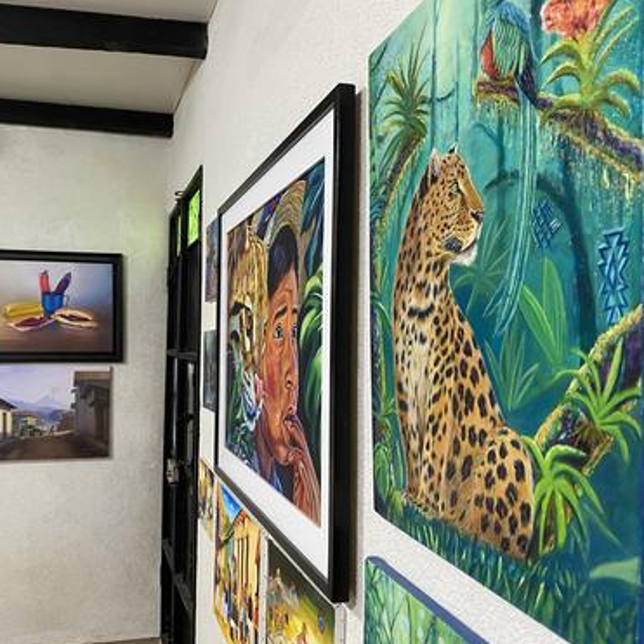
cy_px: 324
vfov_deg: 52.5
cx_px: 250
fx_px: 652
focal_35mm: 31
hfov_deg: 52.1
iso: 160
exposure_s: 1/60
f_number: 1.8
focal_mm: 4.25
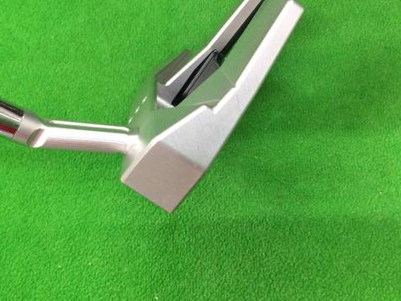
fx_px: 487
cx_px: 215
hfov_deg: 44.8
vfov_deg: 34.3
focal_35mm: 42
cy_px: 122
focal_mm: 3.3
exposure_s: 1/30
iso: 160
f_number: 2.4
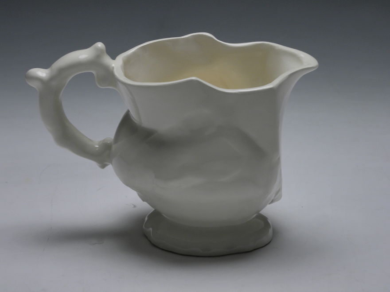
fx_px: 957
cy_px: 146
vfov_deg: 17.3
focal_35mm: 85
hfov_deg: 23.0
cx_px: 195
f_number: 4
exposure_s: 1/73.4
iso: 78
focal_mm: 15.1
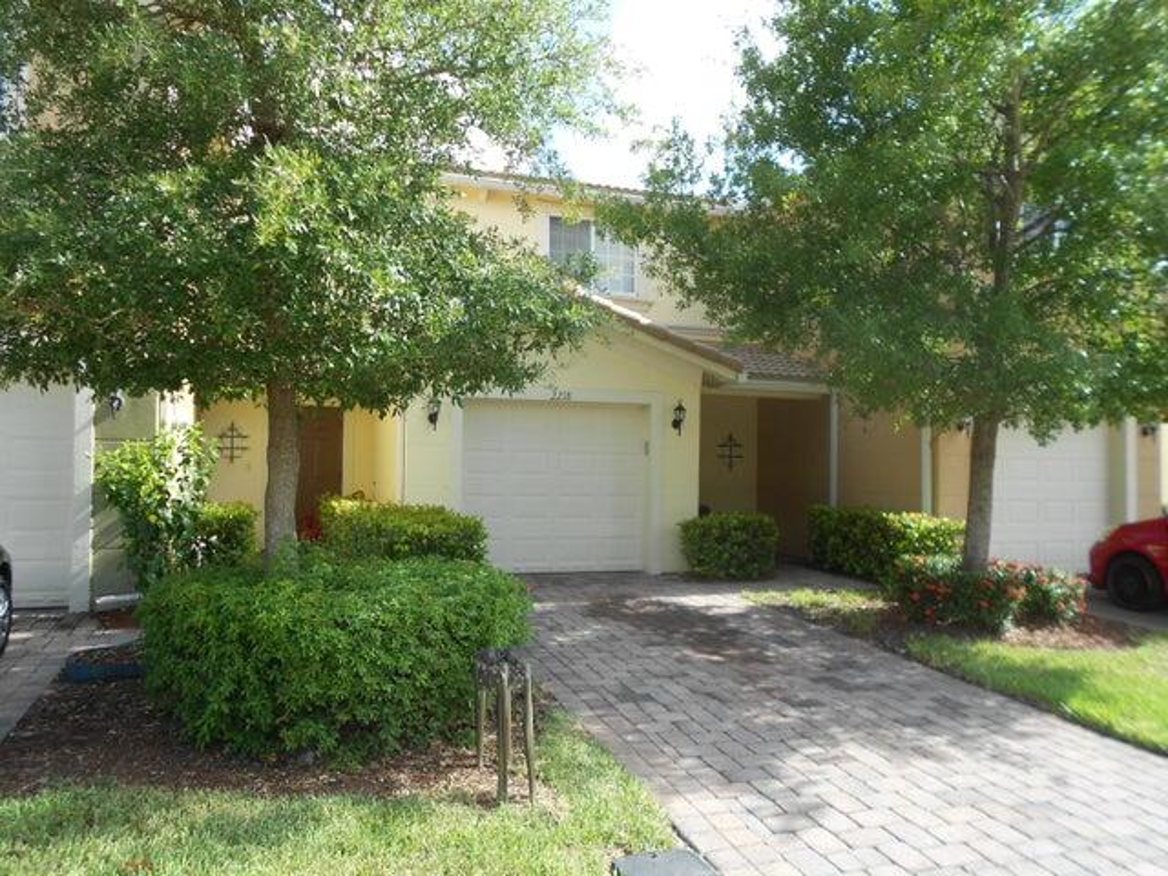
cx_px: 584
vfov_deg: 53.1
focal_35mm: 26
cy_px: 438
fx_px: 877
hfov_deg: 67.3
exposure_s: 1/250
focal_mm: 4.6
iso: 80
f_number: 3.2
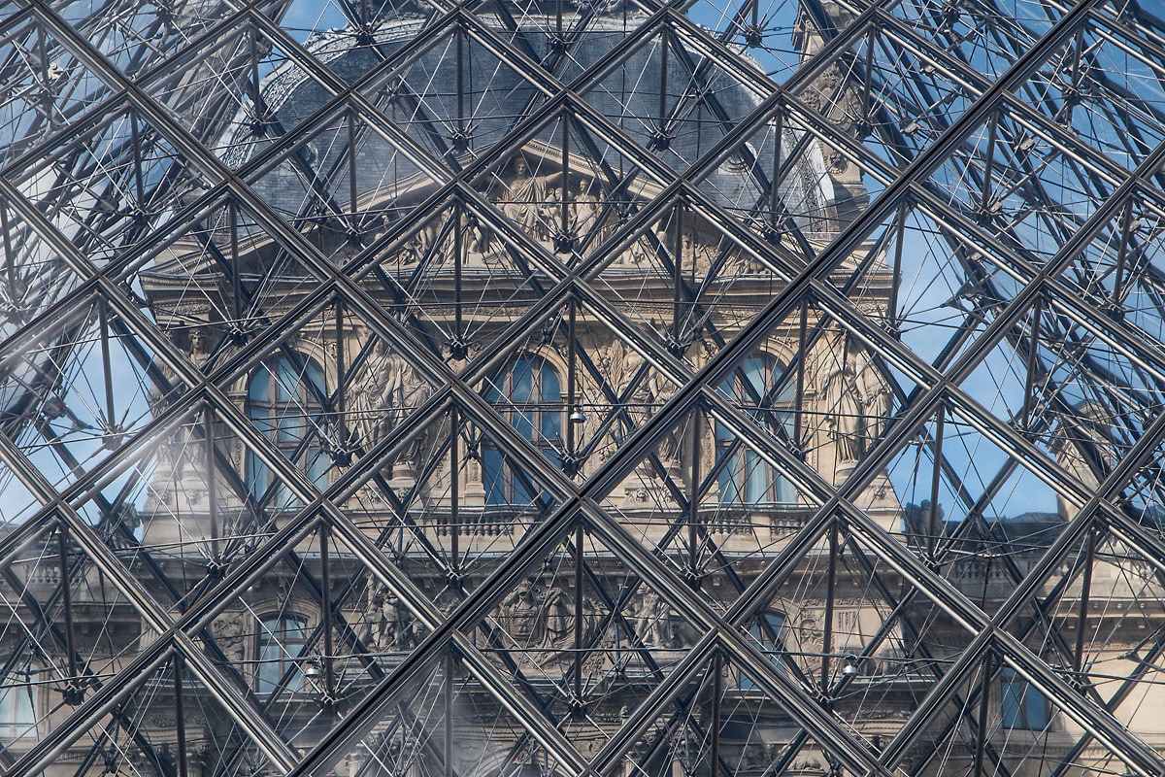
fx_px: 3398
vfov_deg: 13.0
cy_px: 388
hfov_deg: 19.5
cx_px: 582
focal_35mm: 105
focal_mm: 70
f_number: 6.3
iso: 100
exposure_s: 1/320
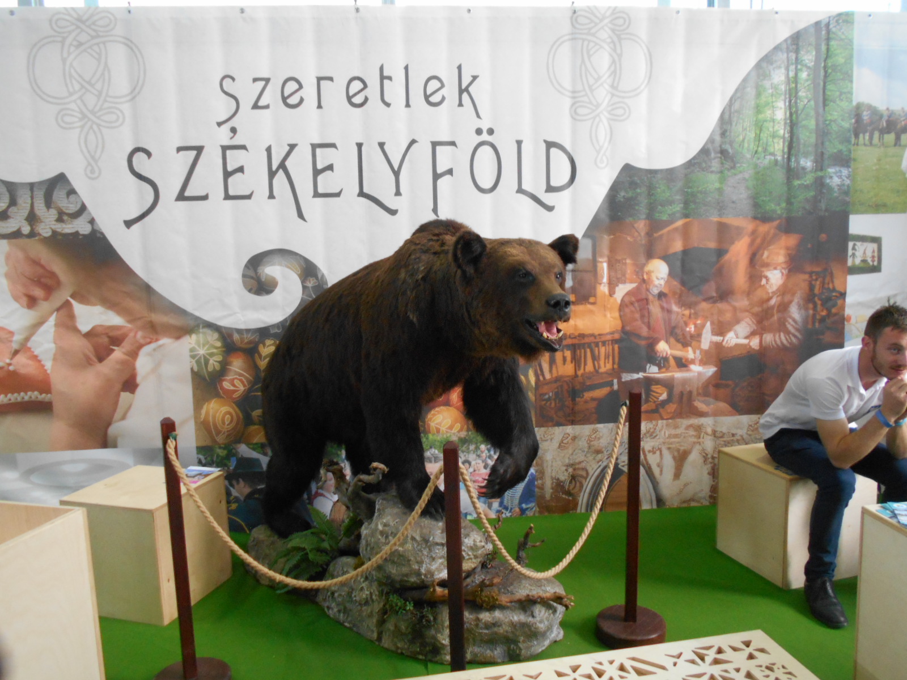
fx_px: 786
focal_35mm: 30
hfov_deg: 60.0
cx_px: 454
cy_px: 340
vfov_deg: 46.8
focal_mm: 5.1
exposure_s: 1/30
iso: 400
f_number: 3.4
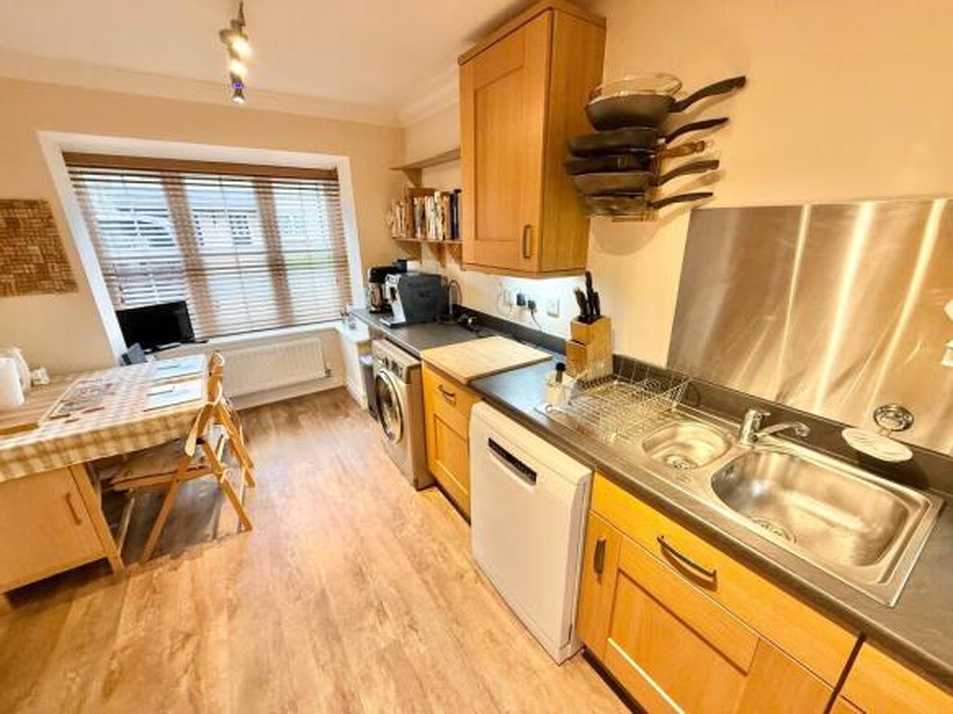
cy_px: 357
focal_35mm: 14
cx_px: 476
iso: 320
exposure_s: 1/50
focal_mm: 2.22
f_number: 2.2
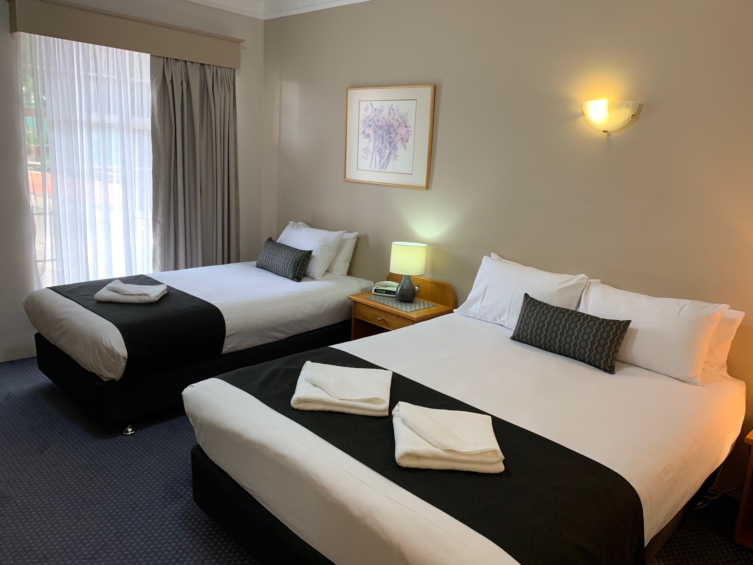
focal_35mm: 26
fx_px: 566
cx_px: 376
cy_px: 282
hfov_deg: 67.3
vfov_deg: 53.1
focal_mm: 4.25
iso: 160
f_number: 1.8
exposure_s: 1/50
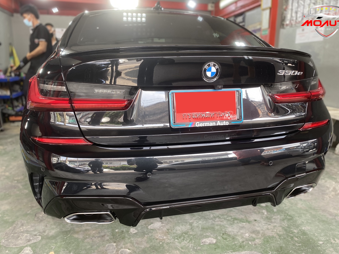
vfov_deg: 49.7
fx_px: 274
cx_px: 179
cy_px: 135
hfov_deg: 63.4
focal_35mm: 28
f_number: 1.8
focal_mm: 4.25
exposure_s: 1/100
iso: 80
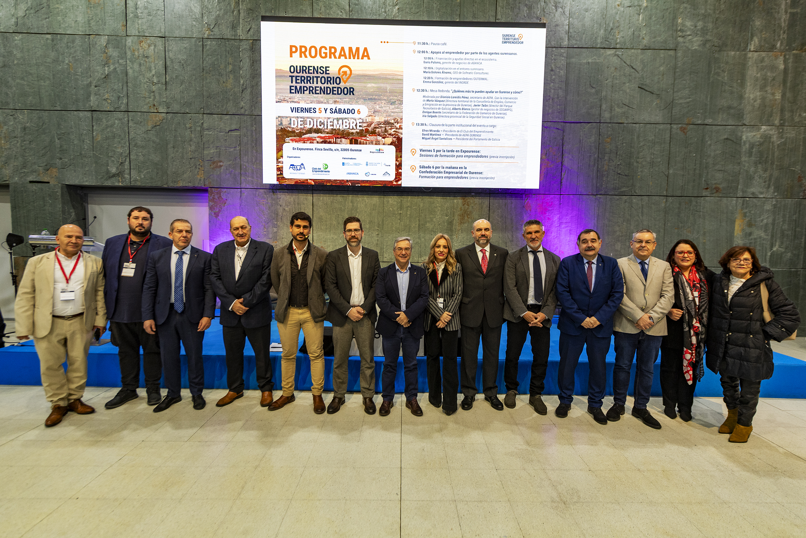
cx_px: 403
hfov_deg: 90.0
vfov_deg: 67.4
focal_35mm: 18
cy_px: 269
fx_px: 403
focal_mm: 18
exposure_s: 1/160
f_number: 4
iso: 1600
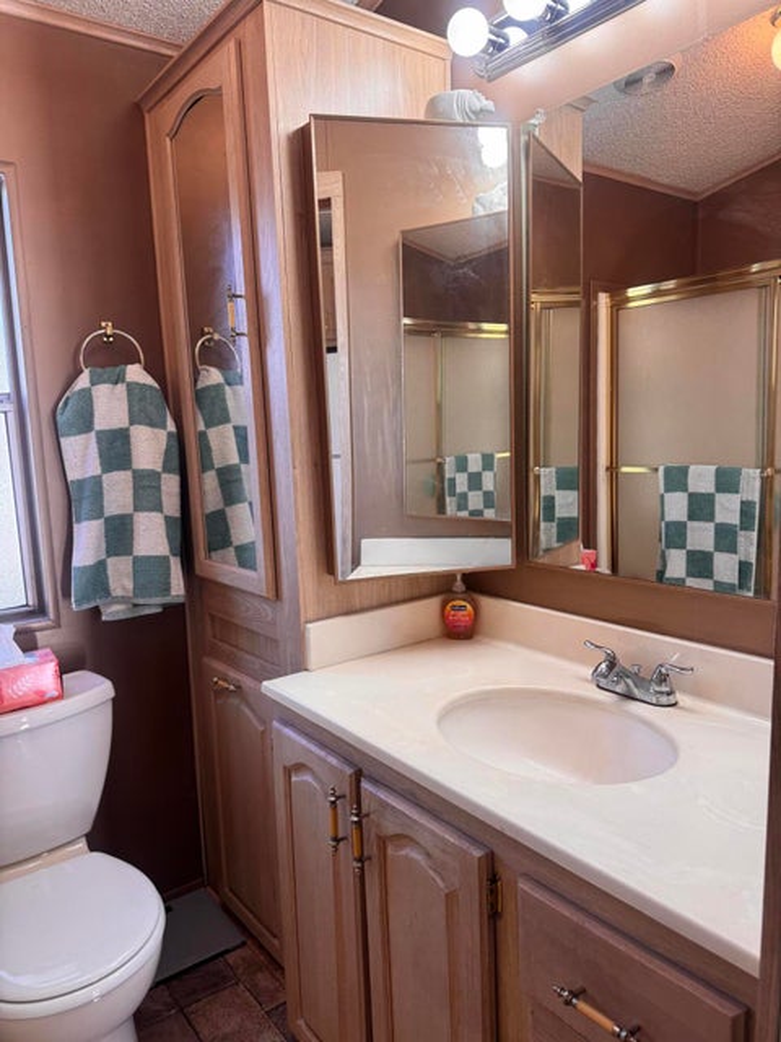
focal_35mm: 24
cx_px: 390
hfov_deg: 56.8
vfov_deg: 71.6
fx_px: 722
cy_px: 521
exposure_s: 1/120
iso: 100
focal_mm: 6.76
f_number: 1.78
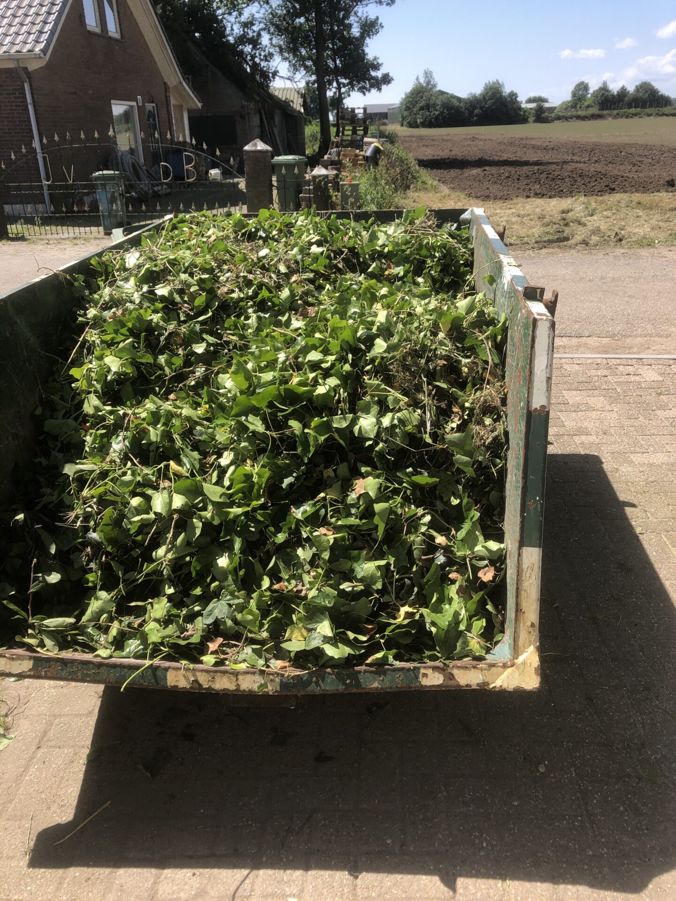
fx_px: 729
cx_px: 338
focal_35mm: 28
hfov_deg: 49.7
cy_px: 450
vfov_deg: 63.4
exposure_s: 1/889
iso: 20
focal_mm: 3.99
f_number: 1.8
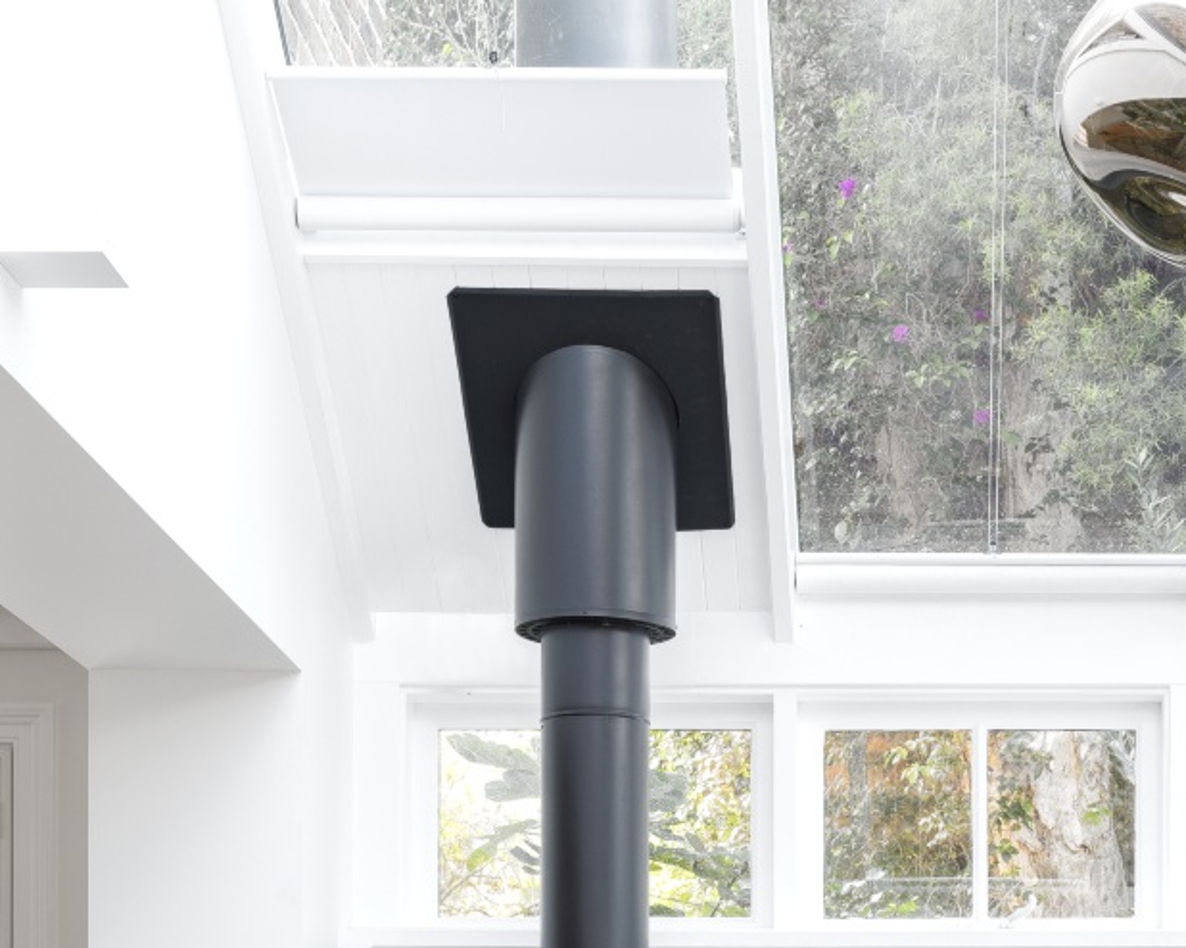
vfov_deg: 15.8
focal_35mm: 91
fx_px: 3193
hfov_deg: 20.8
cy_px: 1343
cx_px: 977
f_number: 11
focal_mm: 37.6
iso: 100
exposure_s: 1.3
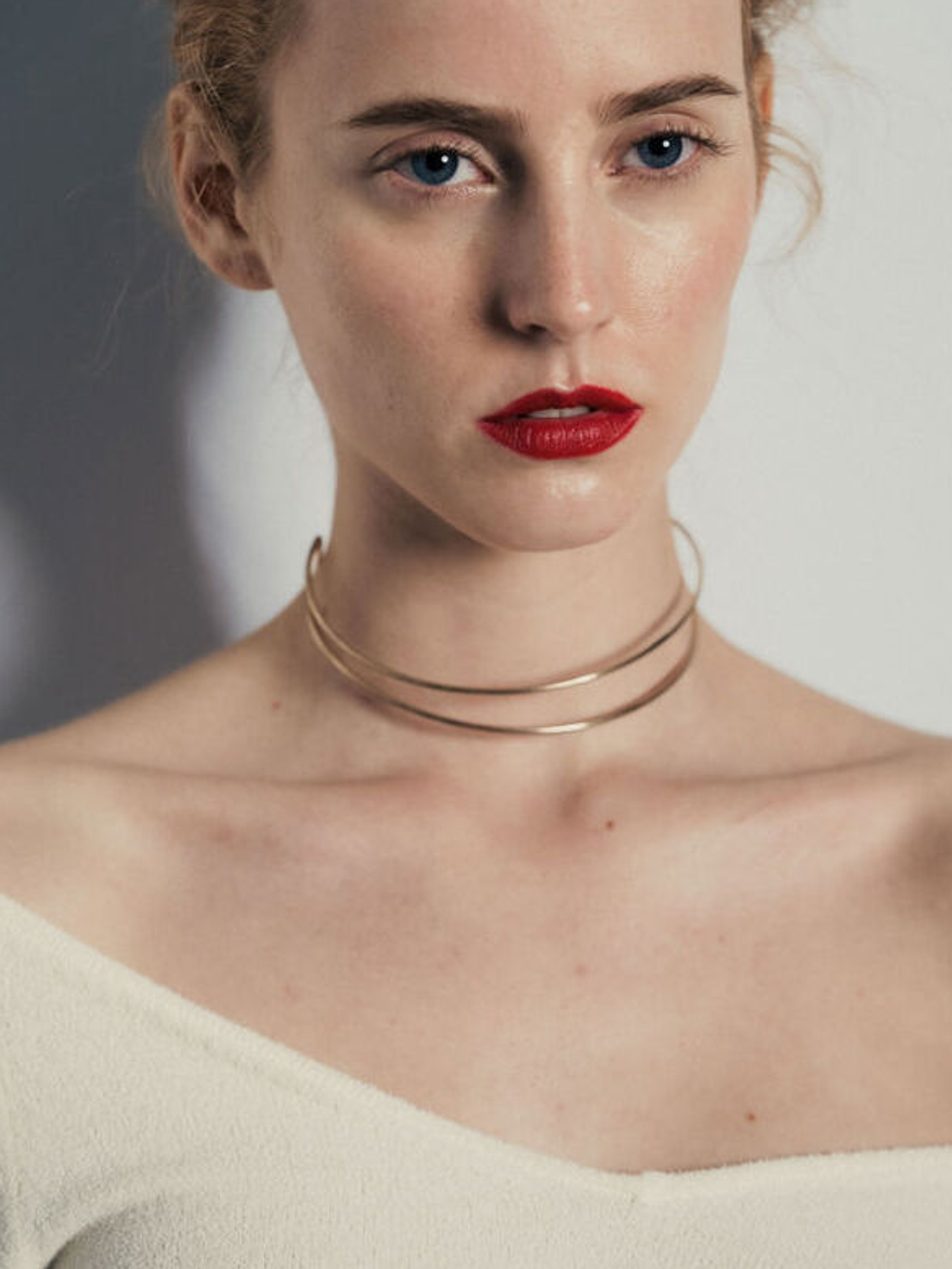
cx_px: 512
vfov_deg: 17.4
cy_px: 468
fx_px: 4141
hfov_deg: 13.1
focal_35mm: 113
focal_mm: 90
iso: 800
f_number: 4
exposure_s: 1/100
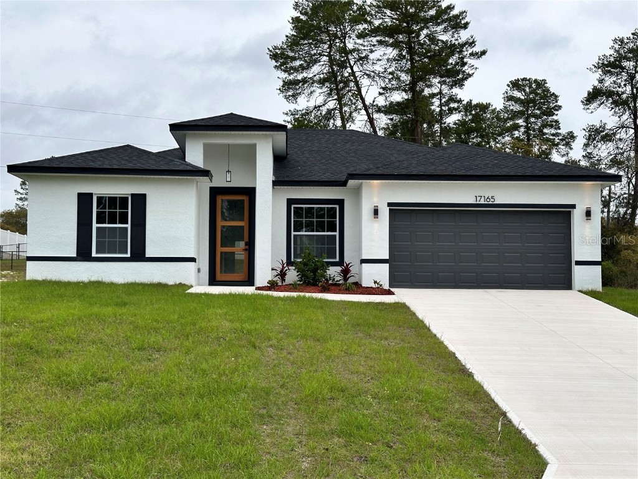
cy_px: 240
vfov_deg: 30.3
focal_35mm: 48
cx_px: 319
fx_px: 885
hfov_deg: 39.7
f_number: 1.78
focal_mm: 6.86
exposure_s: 1/1305
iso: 64
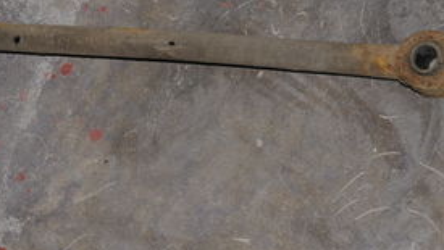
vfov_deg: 8.2
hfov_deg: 14.7
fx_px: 1720
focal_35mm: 146
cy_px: -46
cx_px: 161
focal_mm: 40
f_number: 4.2
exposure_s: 1/60
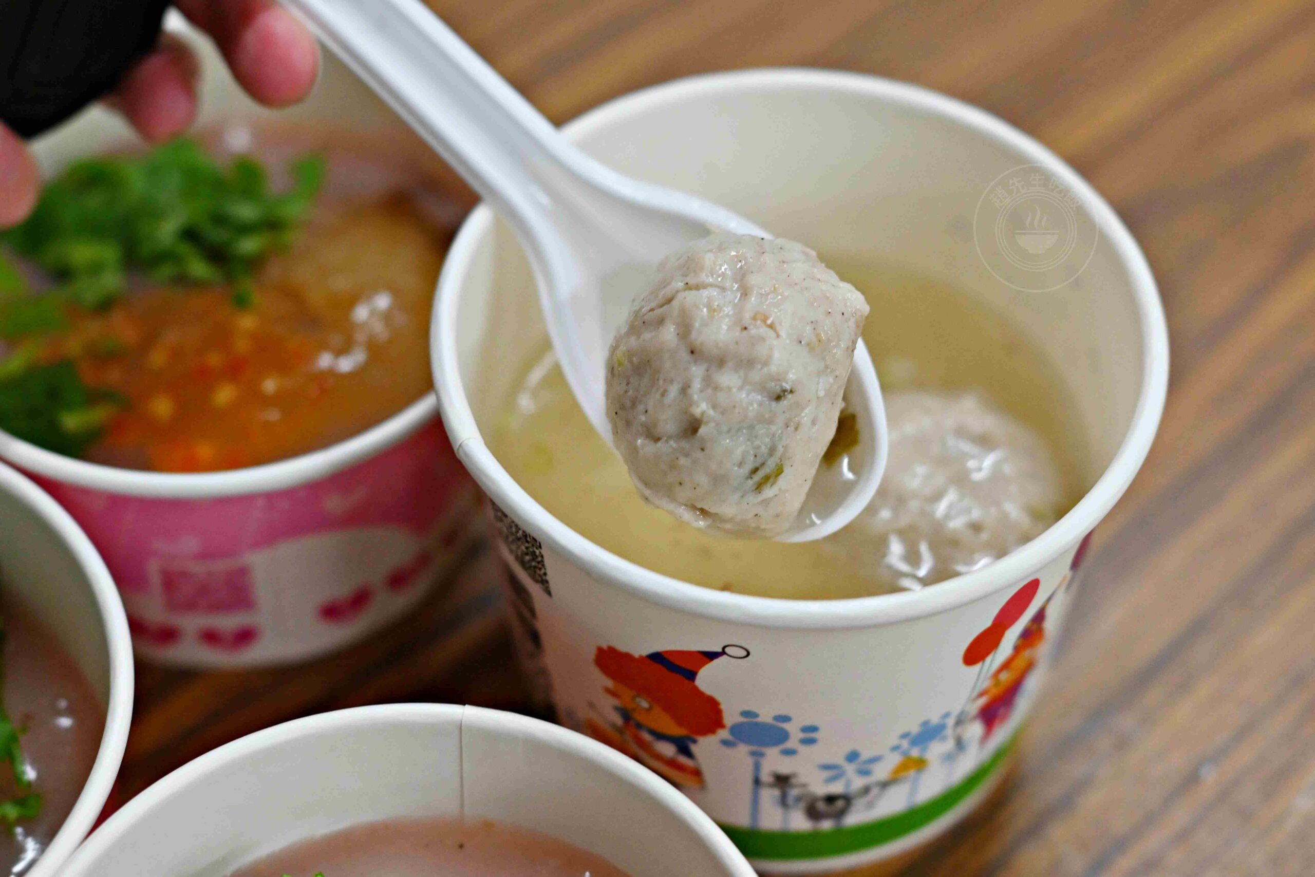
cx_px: 658
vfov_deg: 18.2
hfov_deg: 27.0
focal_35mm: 75
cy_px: 438
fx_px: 2740
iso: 1000
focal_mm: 50
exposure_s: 1/200
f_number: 2.5
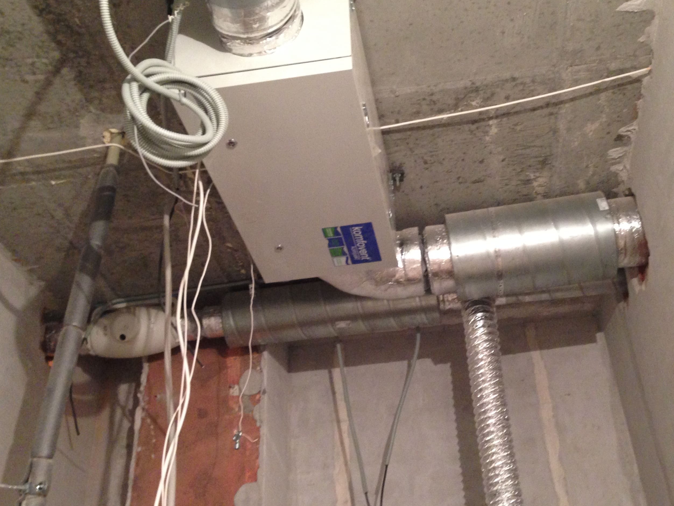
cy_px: 242
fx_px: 837
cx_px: 387
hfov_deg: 43.7
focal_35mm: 43
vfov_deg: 33.6
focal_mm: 4.12
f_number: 2.4
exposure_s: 1/20
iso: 250
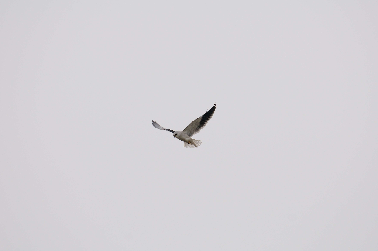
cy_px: 126
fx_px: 7865
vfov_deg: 1.8
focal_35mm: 750
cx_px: 189
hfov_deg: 2.8
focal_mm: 500
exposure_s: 1/1000
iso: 400
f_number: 5.6
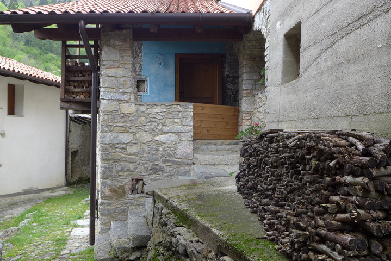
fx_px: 326
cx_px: 196
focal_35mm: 30
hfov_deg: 61.9
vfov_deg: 43.6
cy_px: 130
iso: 80
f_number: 2.8
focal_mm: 5.9
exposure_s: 1/125
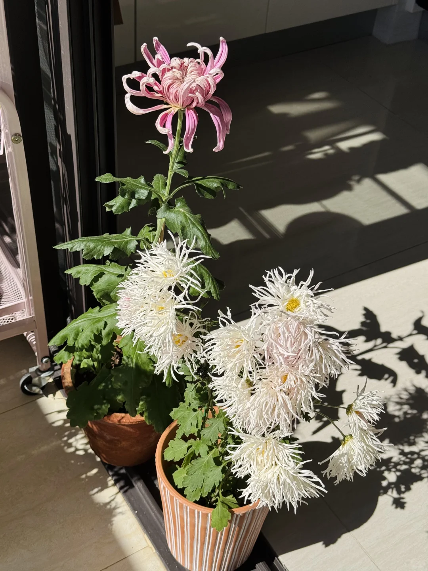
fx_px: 791
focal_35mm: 48
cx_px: 214
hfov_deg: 30.3
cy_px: 286
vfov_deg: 39.7
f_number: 1.78
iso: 64
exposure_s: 1/6410
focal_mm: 6.76
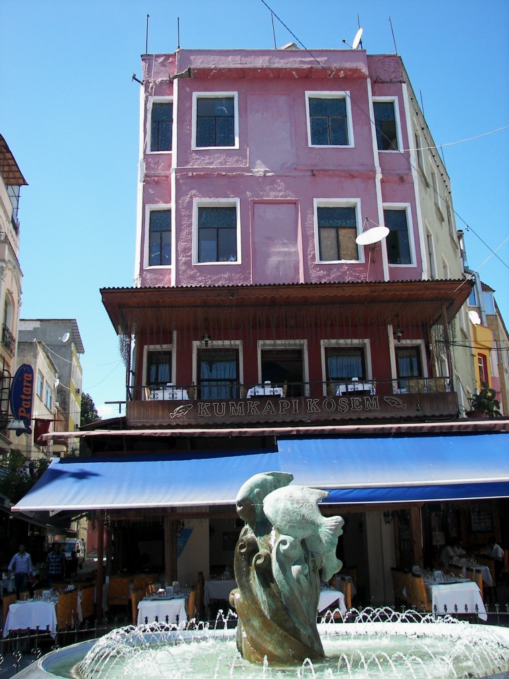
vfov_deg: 51.4
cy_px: 340
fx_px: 706
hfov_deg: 39.7
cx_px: 254
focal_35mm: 36
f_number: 2.8
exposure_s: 1/400
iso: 50
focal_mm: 6
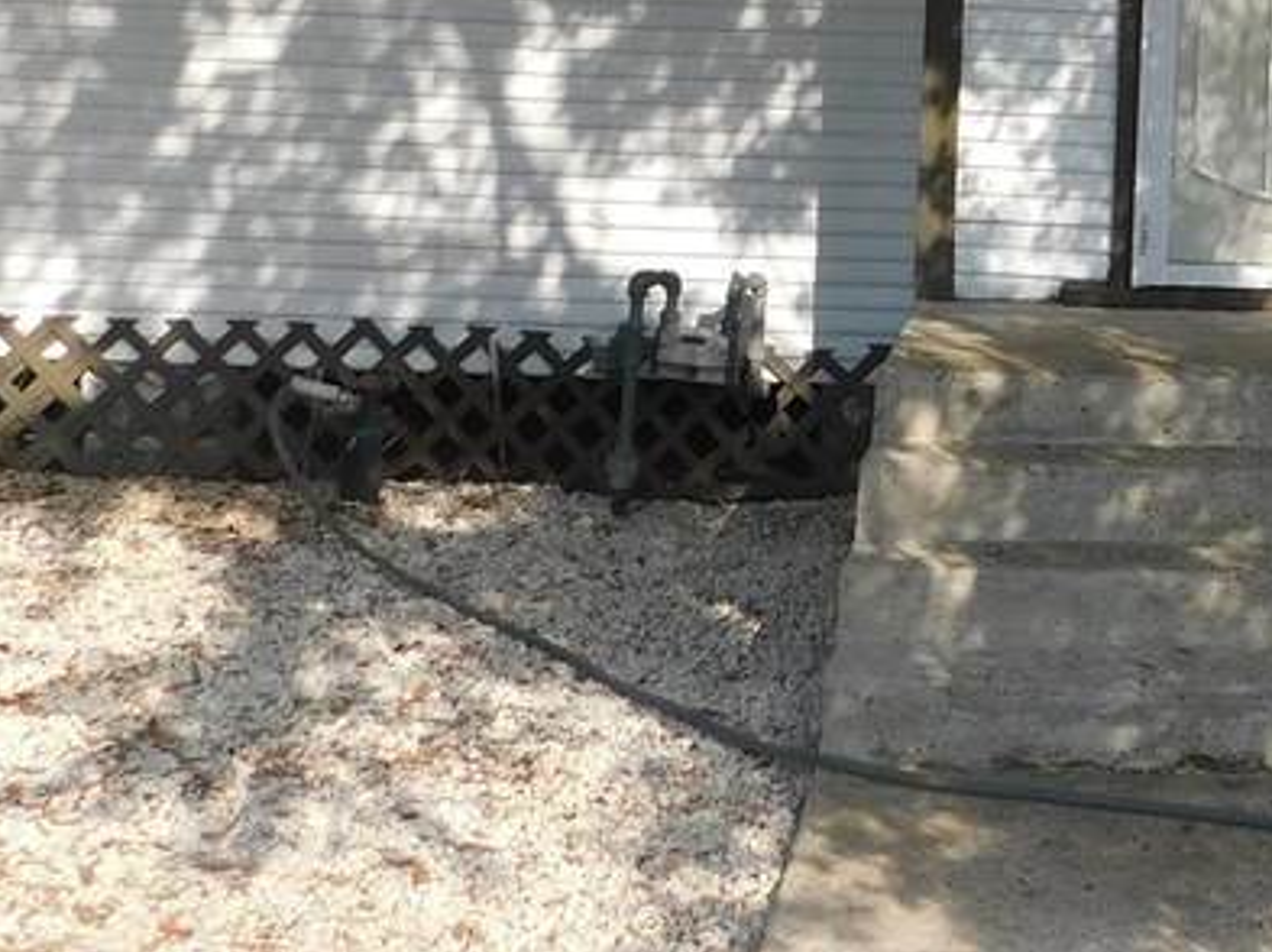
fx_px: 2753
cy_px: -133
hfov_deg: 24.5
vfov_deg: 18.7
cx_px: 1340
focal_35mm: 75
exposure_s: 1/500
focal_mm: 4
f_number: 3
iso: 125
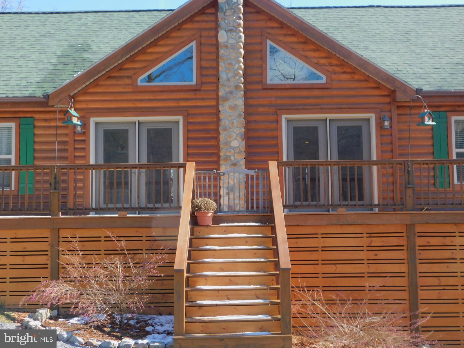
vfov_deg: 32.2
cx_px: 232
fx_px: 603
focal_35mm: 45
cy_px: 174
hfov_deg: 42.1
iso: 125
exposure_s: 1/320
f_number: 3.7
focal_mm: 8
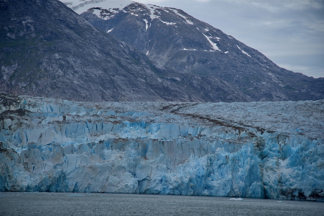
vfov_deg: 11.4
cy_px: 108
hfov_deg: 17.1
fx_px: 1080
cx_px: 162
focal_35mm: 120
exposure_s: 1/250
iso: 100
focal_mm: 120
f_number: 5.6
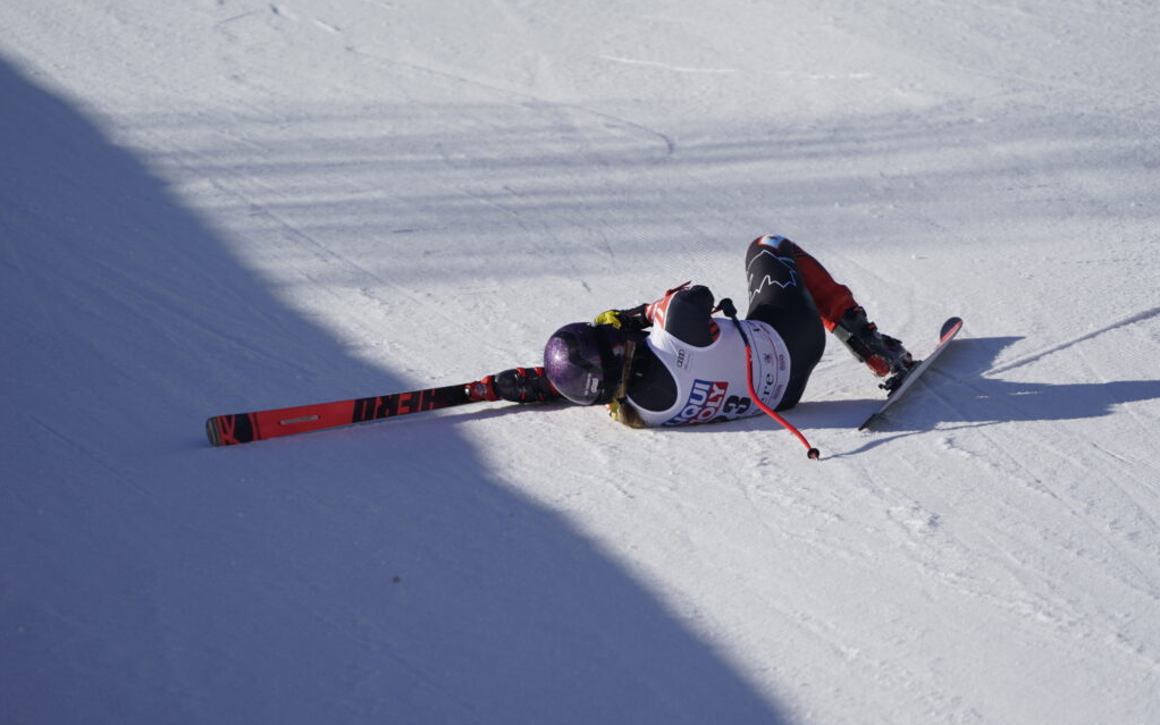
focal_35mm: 565
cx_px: 580
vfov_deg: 2.3
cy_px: 357
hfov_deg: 3.7
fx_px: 17864
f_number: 6.3
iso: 200
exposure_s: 1/1600
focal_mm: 553
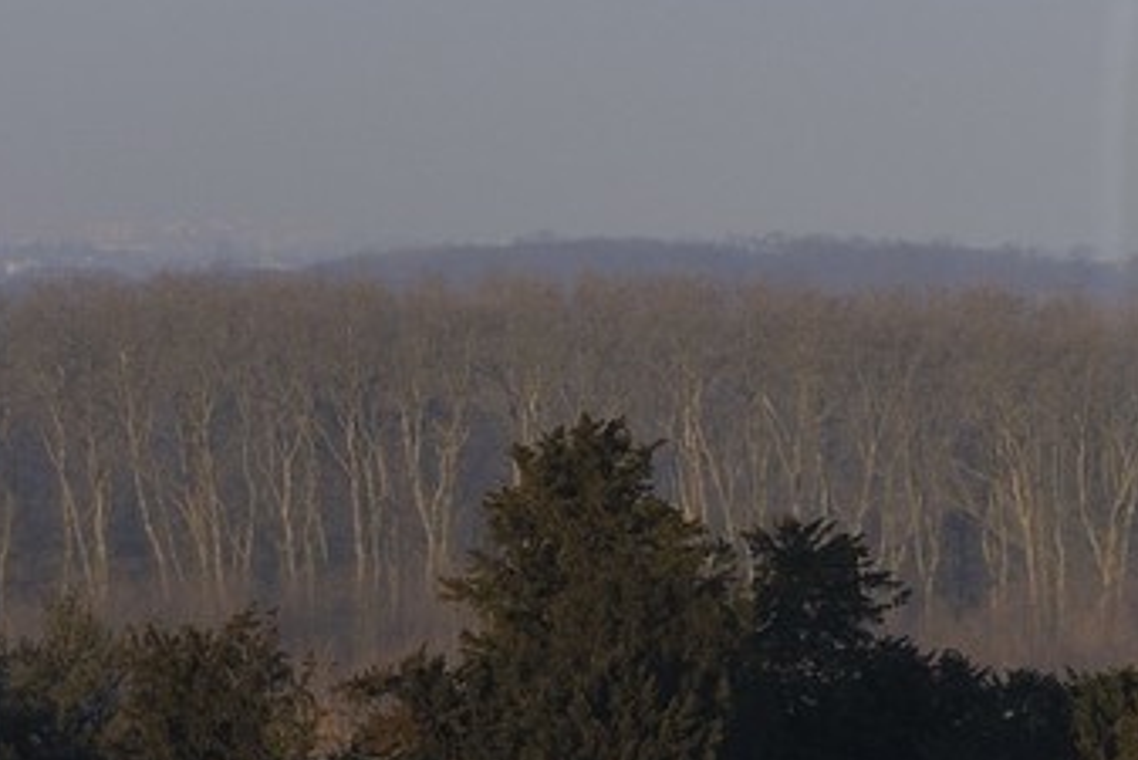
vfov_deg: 4.1
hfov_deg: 6.0
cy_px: 216
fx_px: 10499
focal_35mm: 332
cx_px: 2495
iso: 200
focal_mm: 70
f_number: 11
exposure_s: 1/160
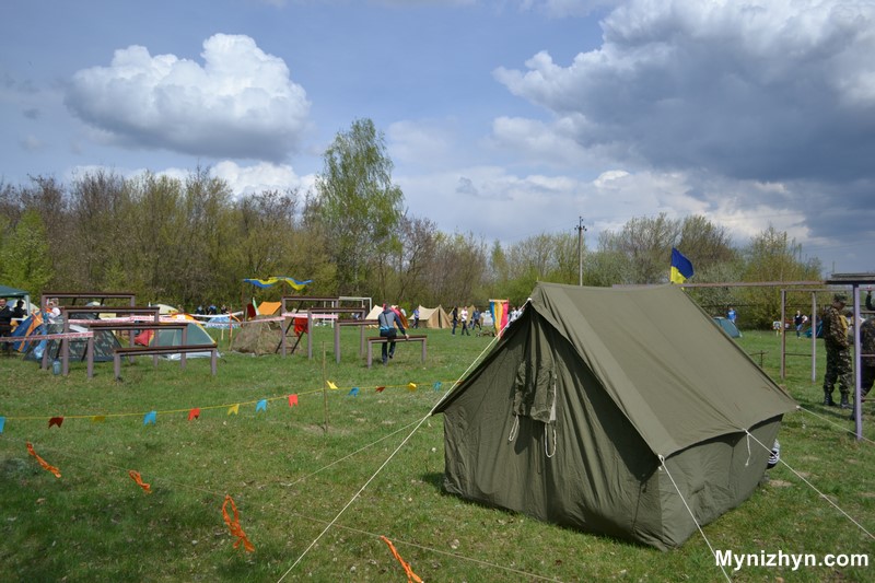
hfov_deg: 67.4
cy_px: 292
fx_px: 656
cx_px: 438
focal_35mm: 27
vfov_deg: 47.9
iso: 200
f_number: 3.5
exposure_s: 1/3200
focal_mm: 18
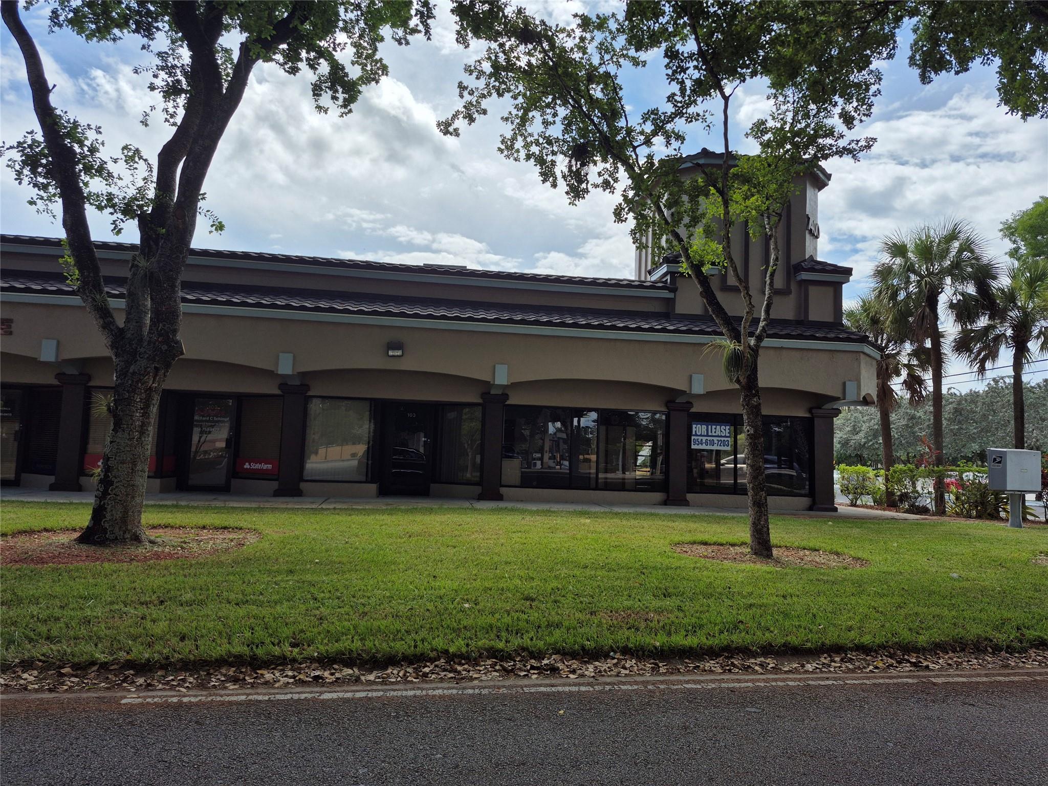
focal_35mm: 23
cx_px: 524
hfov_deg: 73.9
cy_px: 393
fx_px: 696
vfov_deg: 58.9
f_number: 1.8
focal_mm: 5.4
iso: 25
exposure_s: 1/2408
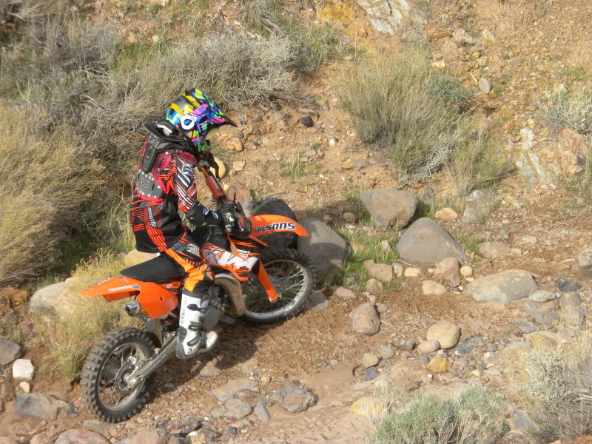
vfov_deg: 17.4
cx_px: 296
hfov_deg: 23.0
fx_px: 1454
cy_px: 222
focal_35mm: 85
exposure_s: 1/430
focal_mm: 15
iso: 122
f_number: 5.1
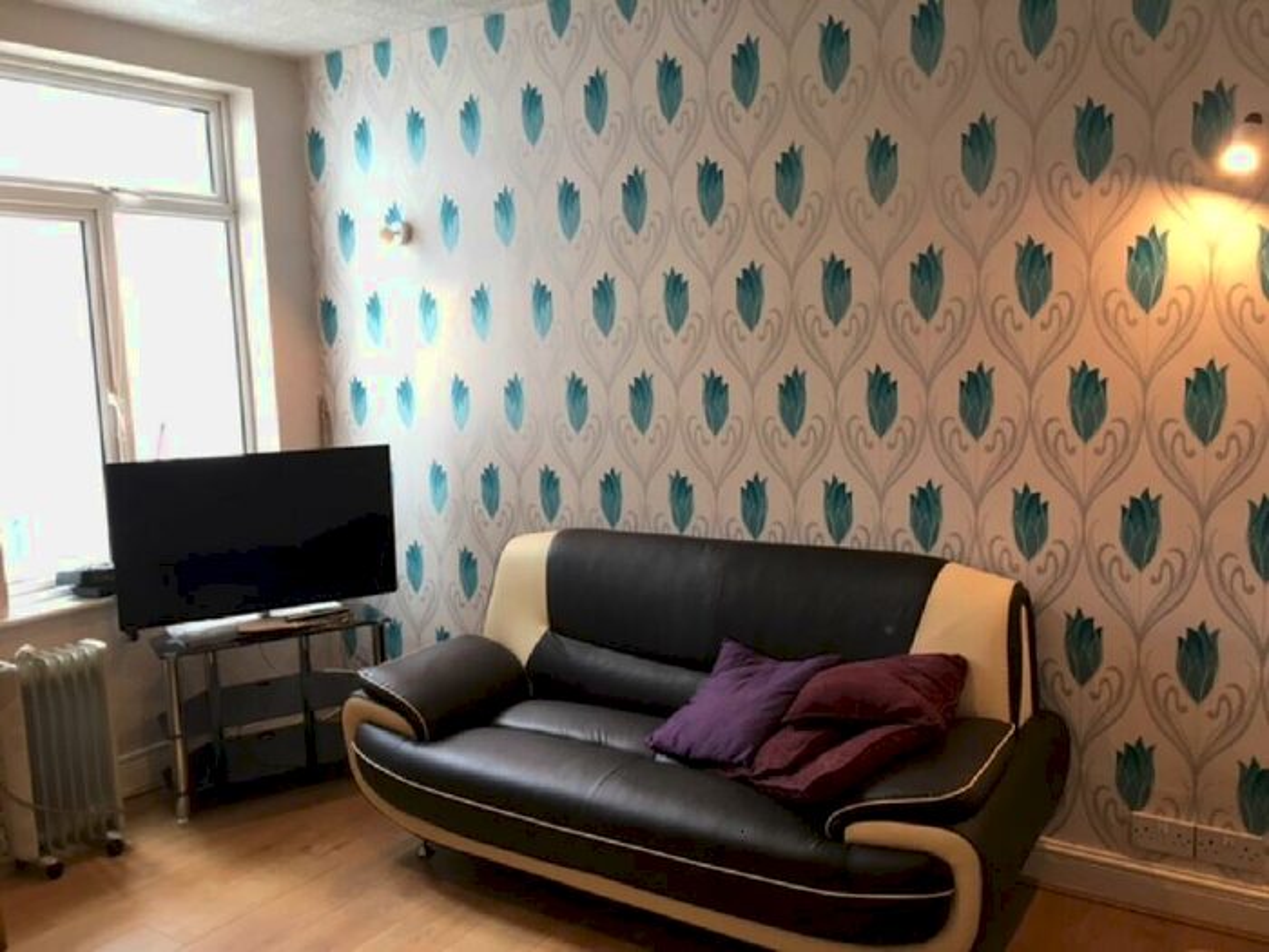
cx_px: 634
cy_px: 476
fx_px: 1063
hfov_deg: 61.7
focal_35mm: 29
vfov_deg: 48.2
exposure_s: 1/33
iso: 80
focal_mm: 4.15
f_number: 2.2
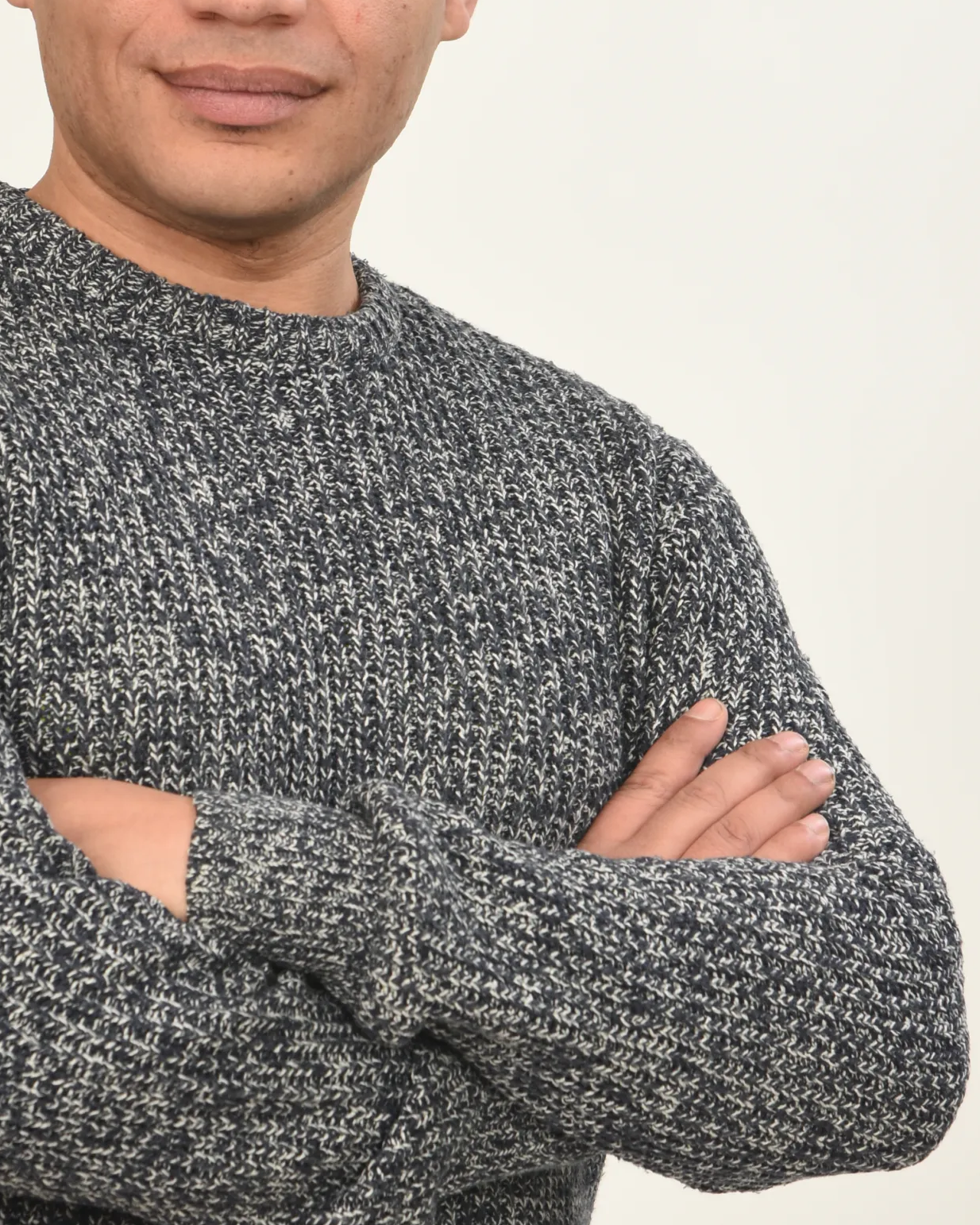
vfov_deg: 9.0
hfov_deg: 7.2
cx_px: 309
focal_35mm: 215
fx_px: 7793
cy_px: 477
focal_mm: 92
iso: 200
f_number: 7.1
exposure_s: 1/125
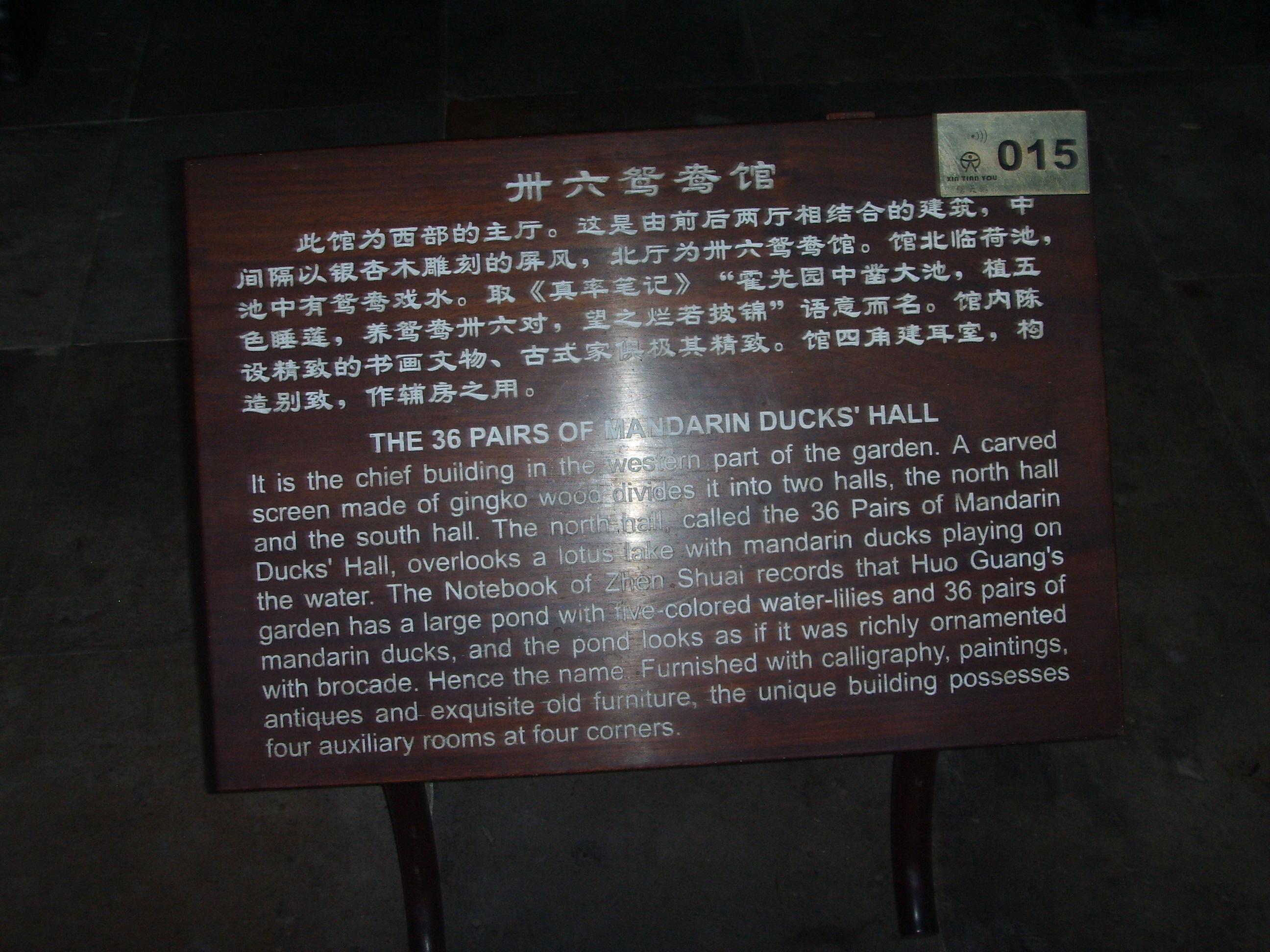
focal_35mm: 39
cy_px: 476
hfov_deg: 47.9
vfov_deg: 36.8
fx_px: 1431
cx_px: 635
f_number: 3.5
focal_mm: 6.6
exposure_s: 1/45
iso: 100
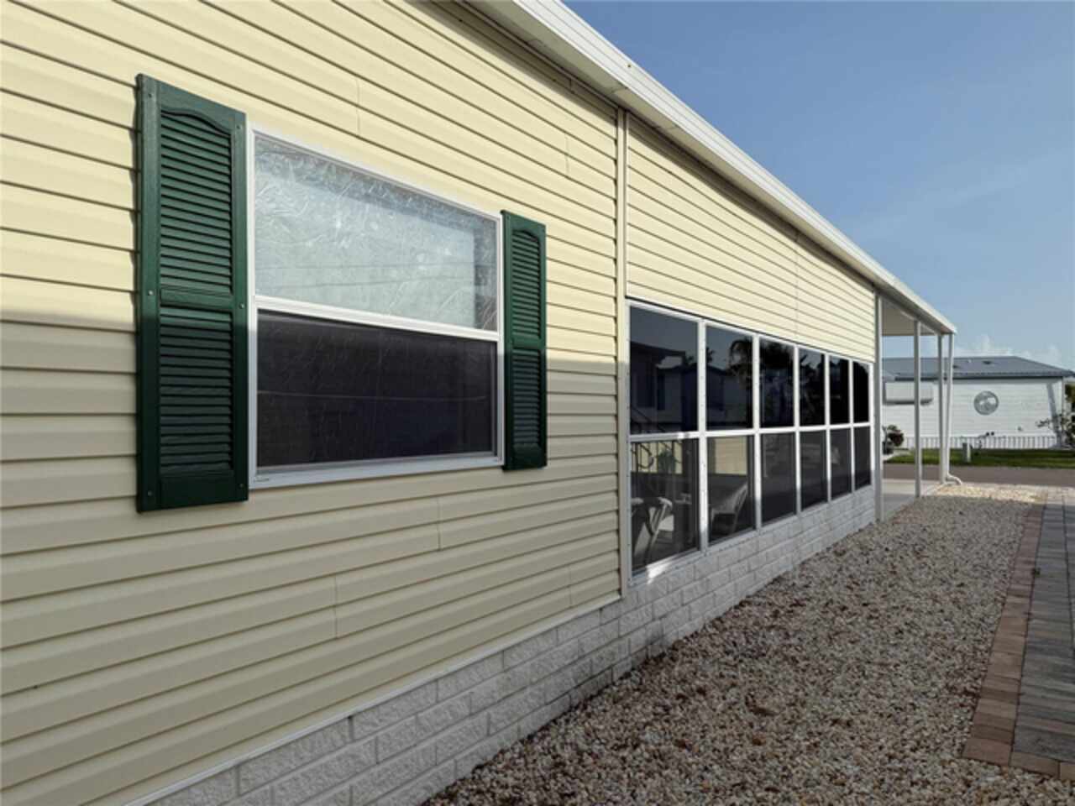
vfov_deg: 56.8
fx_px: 745
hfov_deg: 71.6
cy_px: 403
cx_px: 538
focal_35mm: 24
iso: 80
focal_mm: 6.76
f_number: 1.78
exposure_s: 1/6711
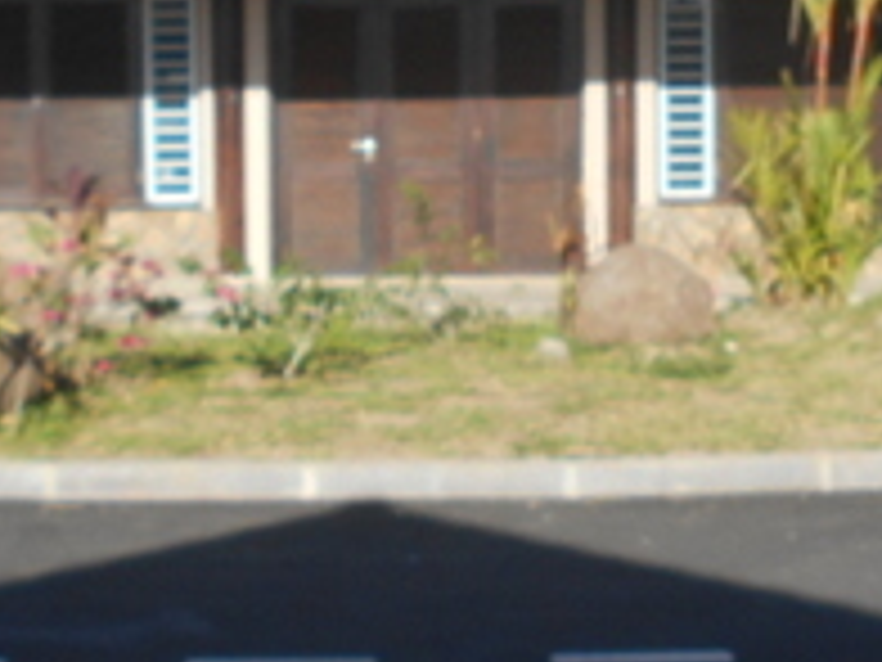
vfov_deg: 17.4
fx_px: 2166
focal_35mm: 85
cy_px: 266
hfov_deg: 23.0
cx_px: 387
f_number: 3.2
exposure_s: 1/640
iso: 80
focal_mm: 4.6
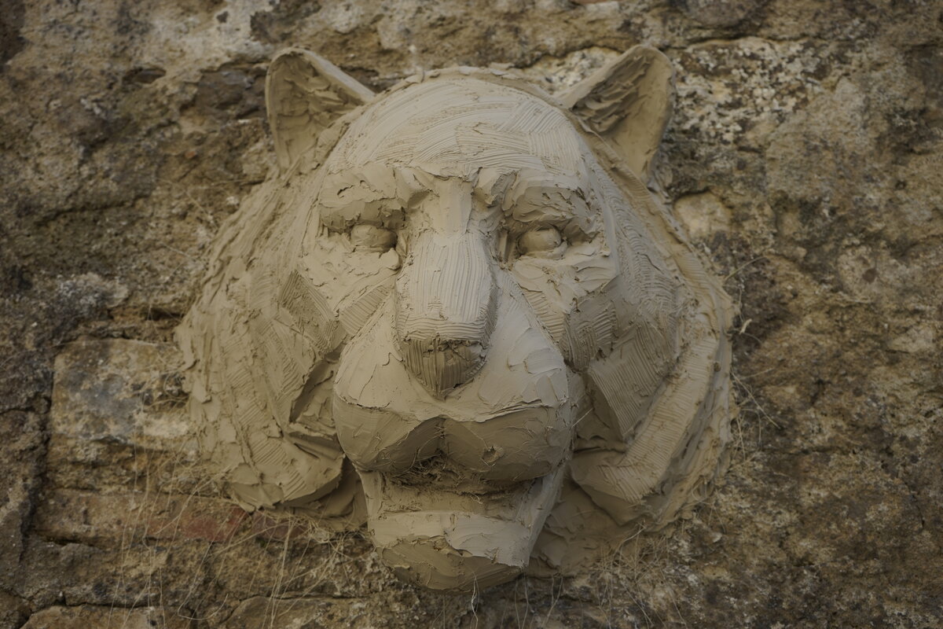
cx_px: 472
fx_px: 1388
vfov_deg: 25.5
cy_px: 314
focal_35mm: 53
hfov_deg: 37.5
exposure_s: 1/200
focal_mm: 53
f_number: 6.3
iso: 100
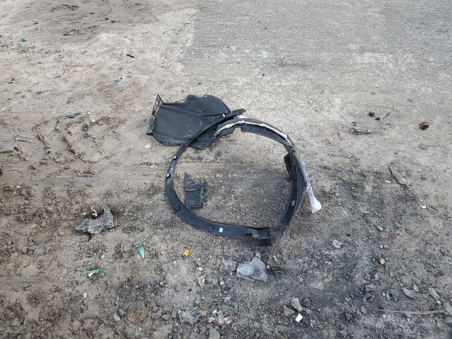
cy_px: 170
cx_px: 226
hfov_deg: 67.3
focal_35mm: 26
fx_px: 339
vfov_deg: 53.1
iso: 65
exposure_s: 1/120
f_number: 1.5
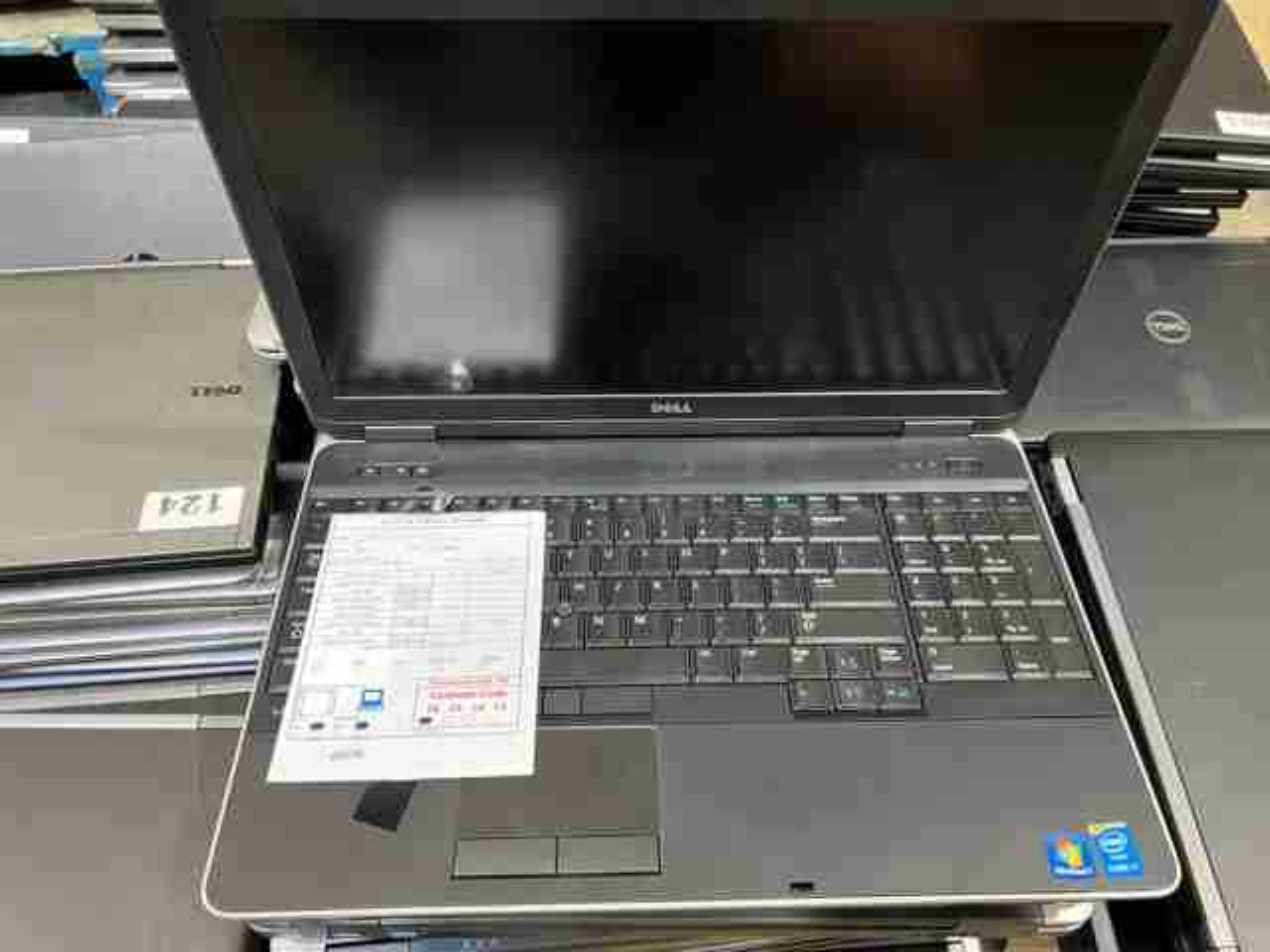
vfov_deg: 53.1
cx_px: 635
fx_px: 954
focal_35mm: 26
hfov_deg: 67.3
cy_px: 476
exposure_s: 1/60
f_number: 1.5
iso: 200
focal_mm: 5.7
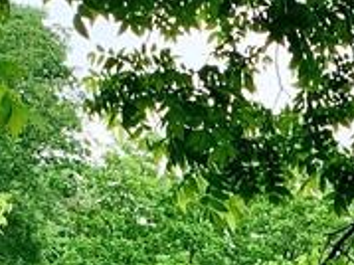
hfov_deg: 12.8
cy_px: 473
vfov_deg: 9.5
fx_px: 1523
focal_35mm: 149
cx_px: 471
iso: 25
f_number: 1.8
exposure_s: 1/627
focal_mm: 4.25
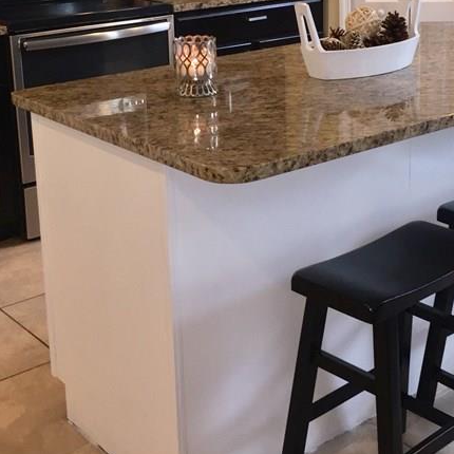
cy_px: 96
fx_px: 905
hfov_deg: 28.1
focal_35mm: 61
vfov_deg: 27.6
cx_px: 268
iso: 64
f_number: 2.2
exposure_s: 1/30
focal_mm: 4.15
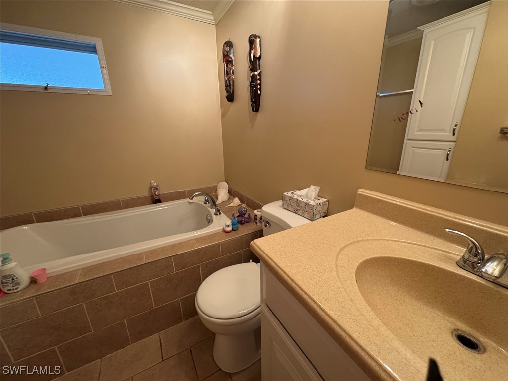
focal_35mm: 14
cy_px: 190
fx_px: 205
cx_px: 254
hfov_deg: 102.1
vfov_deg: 85.7
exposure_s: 1/60
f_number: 2.2
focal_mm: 2.22
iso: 400
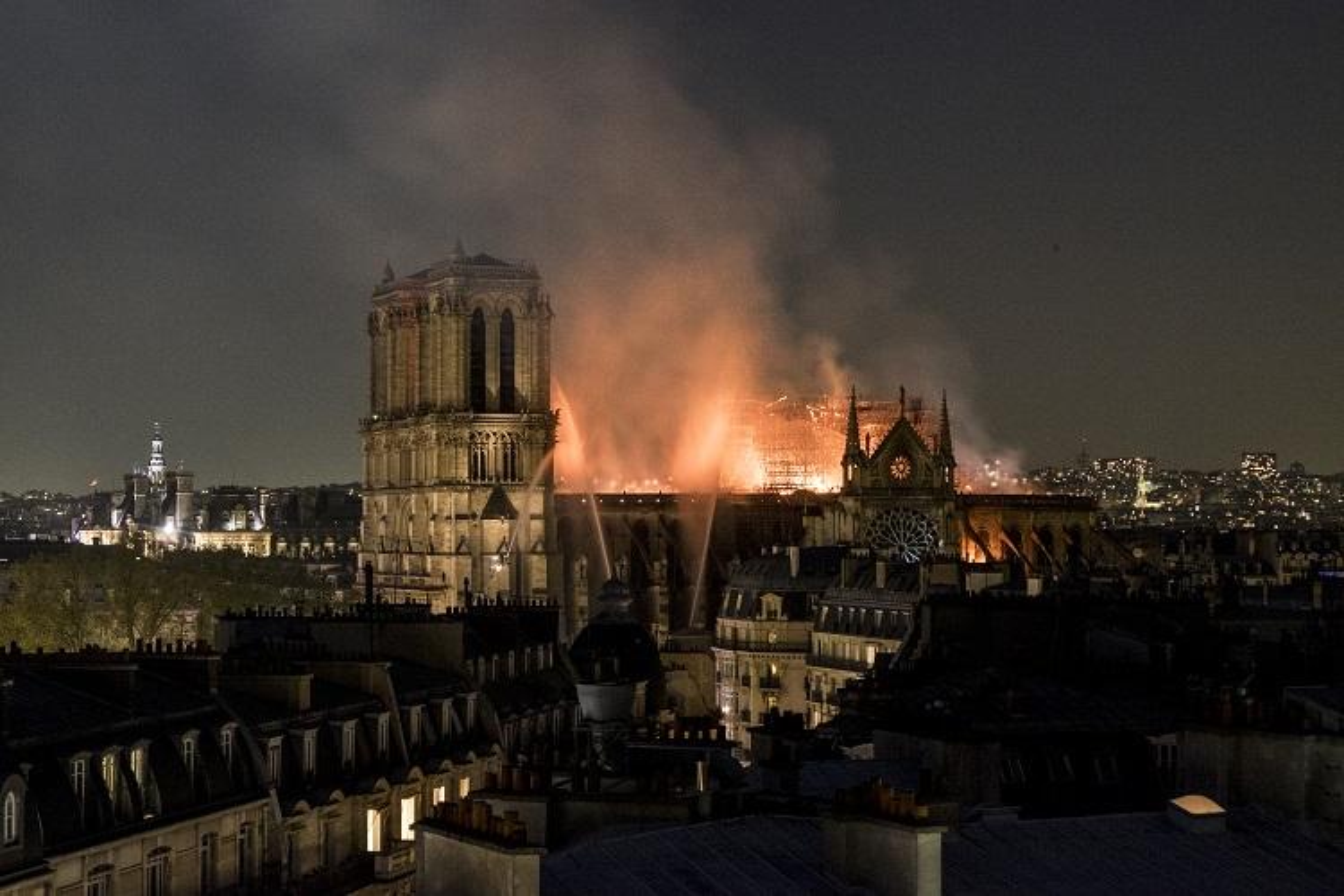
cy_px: 448
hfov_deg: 27.7
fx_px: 2725
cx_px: 672
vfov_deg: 18.7
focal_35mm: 73
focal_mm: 48.4
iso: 1000
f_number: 10
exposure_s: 1
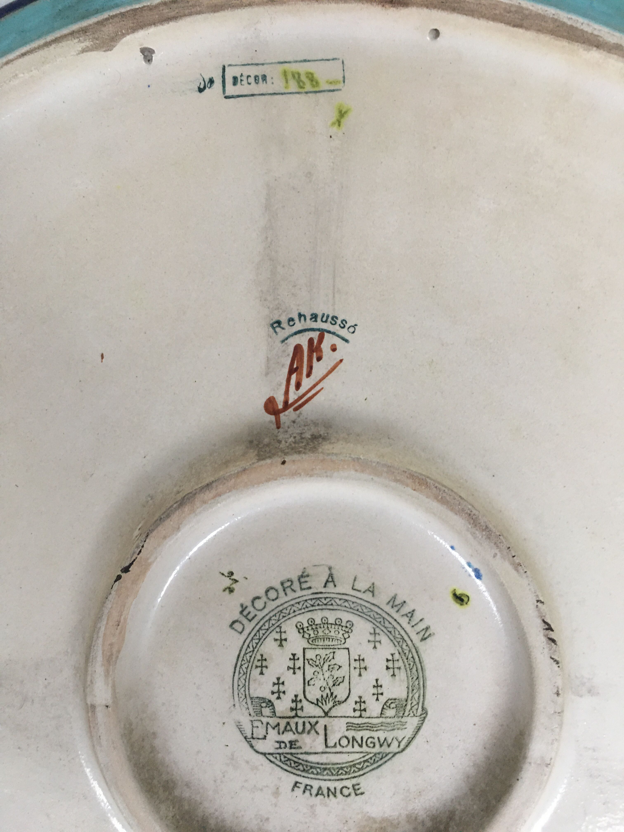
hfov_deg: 48.2
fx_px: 697
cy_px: 416
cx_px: 312
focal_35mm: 29
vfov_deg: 61.7
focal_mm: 4.15
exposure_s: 1/17
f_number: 2.2
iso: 64
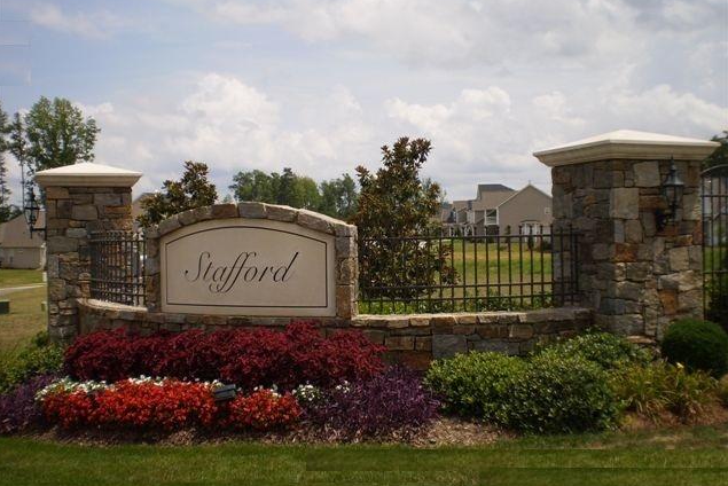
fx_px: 890
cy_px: 251
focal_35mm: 44
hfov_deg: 44.5
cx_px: 362
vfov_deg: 30.5
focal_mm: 7.4
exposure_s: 1/800
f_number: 4.9
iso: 64
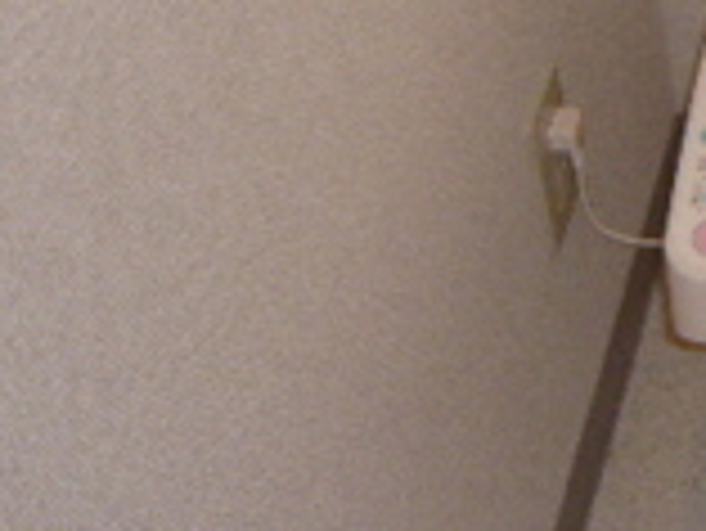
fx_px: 2327
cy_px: -76
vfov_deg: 12.7
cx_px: 1151
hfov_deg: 15.5
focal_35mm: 114
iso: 100
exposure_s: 1/30
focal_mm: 4.6
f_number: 2.8
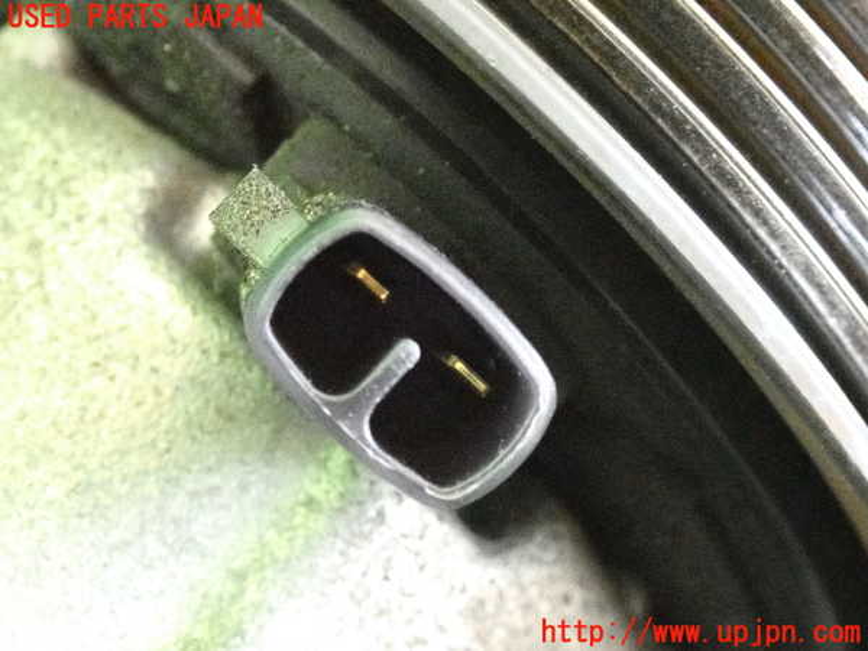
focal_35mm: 88
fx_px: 2207
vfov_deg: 16.8
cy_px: 326
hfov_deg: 22.3
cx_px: 434
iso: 10000
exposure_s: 1/125
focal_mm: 15.66
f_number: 4.5
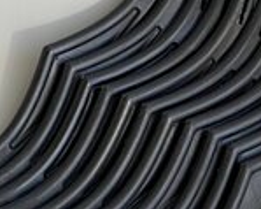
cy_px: 314
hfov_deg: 10.6
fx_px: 1405
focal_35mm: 182
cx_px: 224
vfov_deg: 8.3
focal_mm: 6
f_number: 2
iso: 40
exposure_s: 1/122
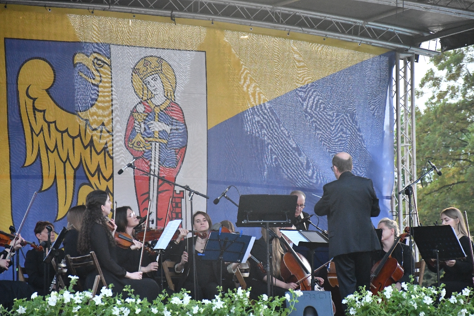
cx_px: 236
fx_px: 2080
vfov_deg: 8.7
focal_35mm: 158
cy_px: 159
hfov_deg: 13.0
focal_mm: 105
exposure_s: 1/640
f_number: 5.6
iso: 5000
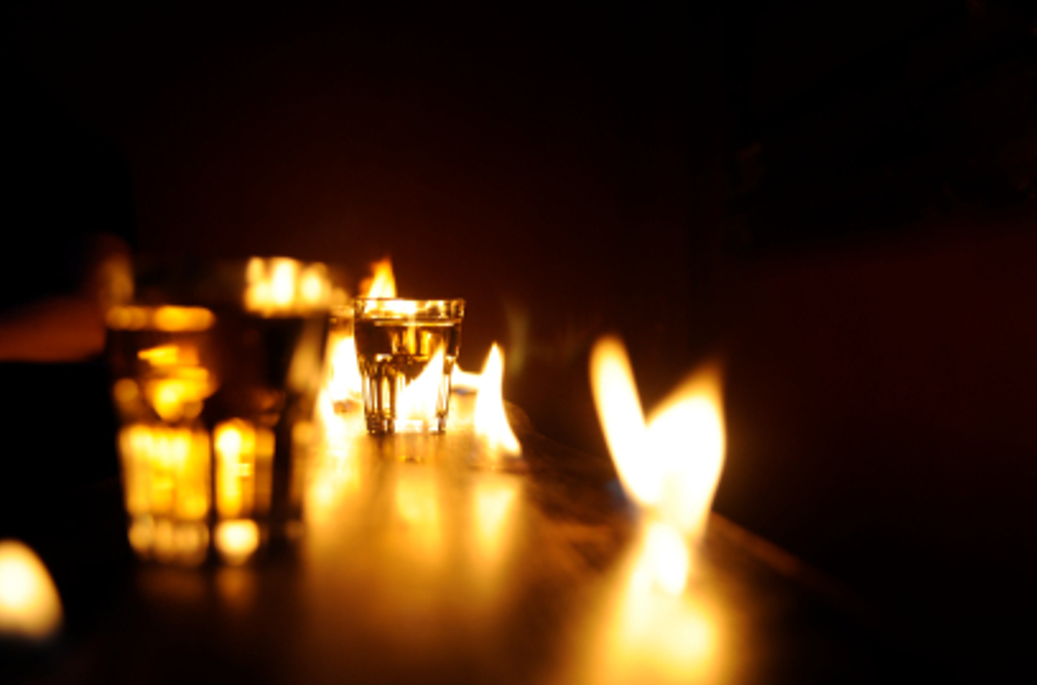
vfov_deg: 29.4
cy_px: 344
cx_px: 507
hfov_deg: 43.3
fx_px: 1308
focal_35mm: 46
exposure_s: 1/60
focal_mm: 29
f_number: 3.3
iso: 200
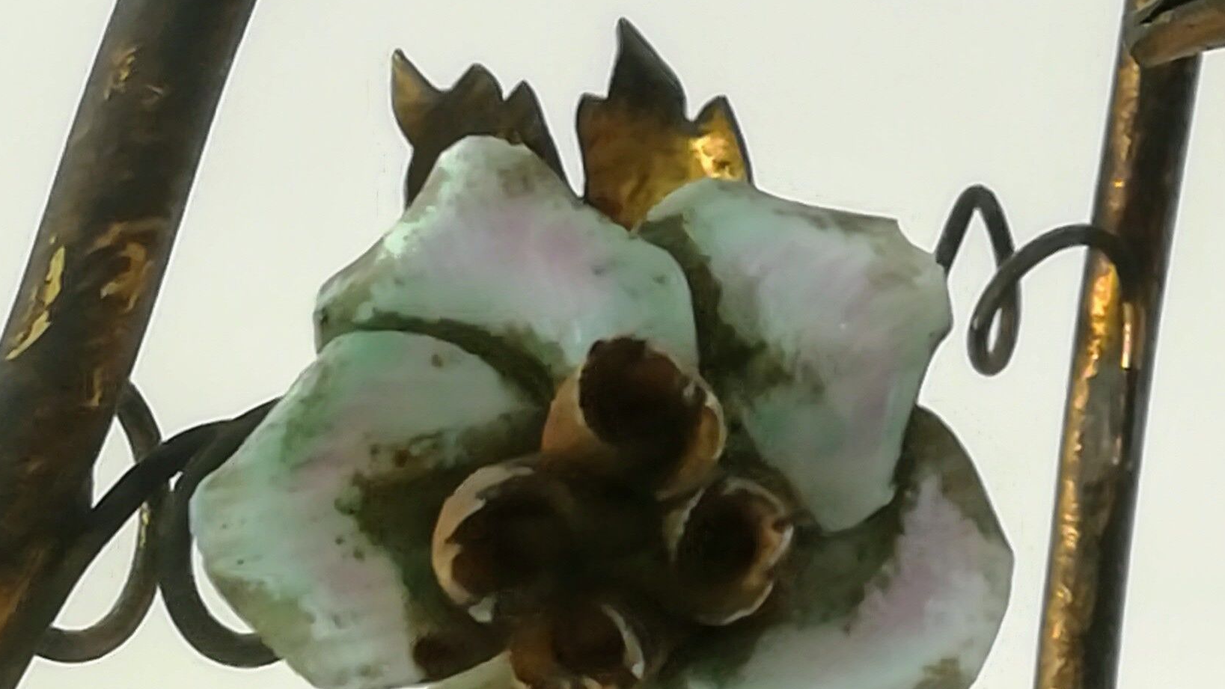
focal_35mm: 140
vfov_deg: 8.7
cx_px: 1049
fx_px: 4548
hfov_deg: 15.2
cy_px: 159
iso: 200
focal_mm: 3.83
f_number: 2.2
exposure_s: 1/33.3
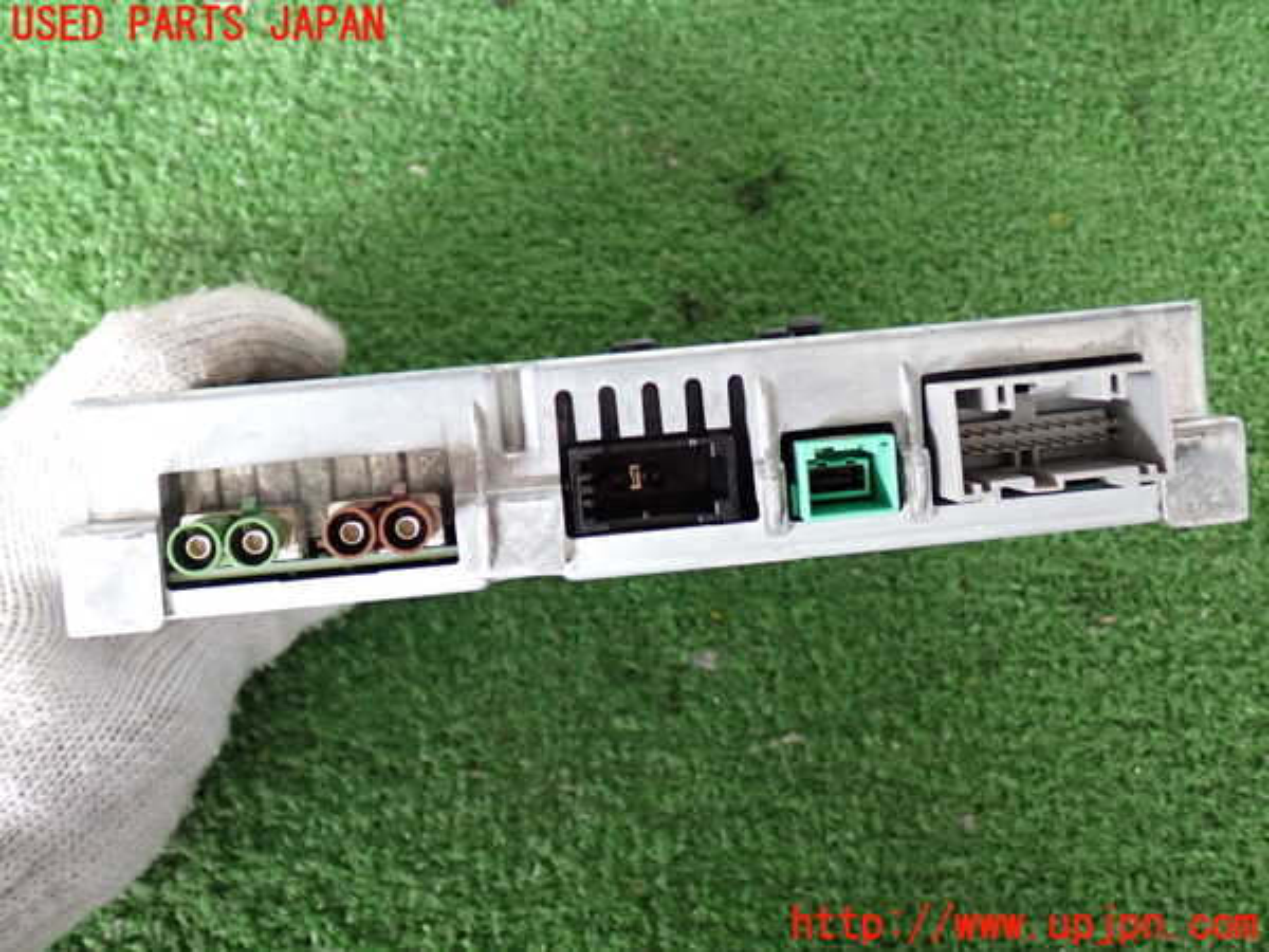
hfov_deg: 49.0
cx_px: 634
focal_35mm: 38
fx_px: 1393
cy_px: 476
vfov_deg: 37.7
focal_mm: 6.83
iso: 200
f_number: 2.7
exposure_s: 1/40
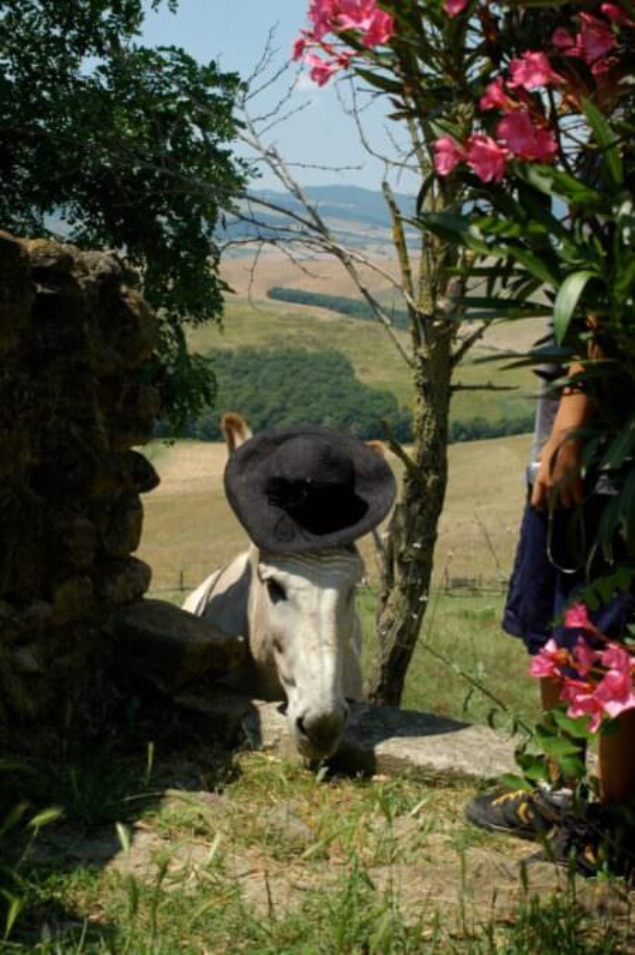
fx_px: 1392
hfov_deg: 25.7
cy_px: 478
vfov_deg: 37.9
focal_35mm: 52
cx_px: 318
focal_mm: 35
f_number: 9
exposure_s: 1/320
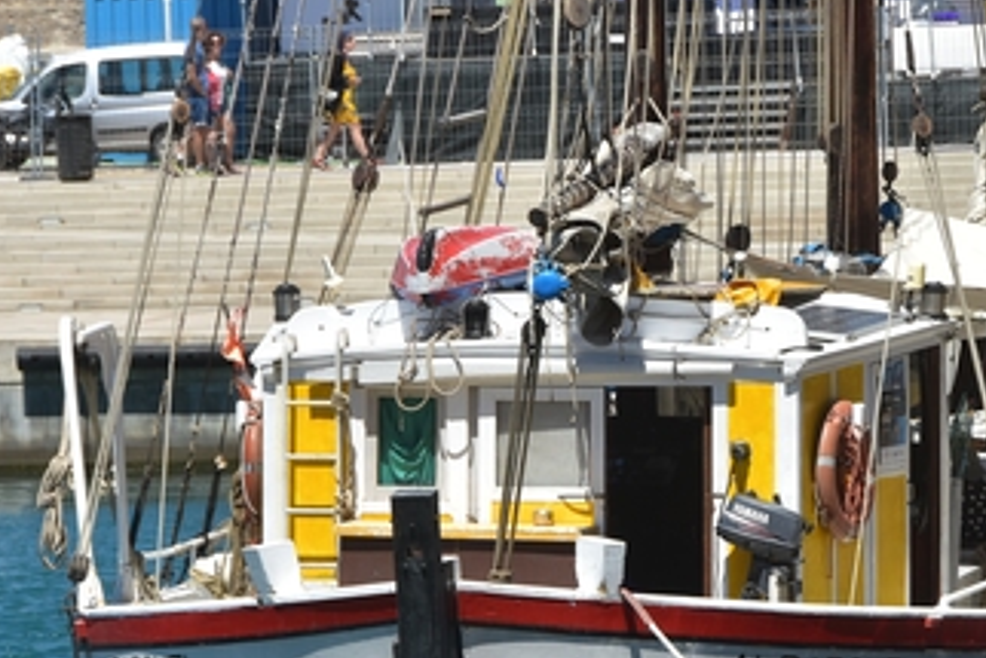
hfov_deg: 5.7
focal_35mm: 363
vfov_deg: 3.8
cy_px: 410
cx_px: 766
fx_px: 9946
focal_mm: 130
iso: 100
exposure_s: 1/160
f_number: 11
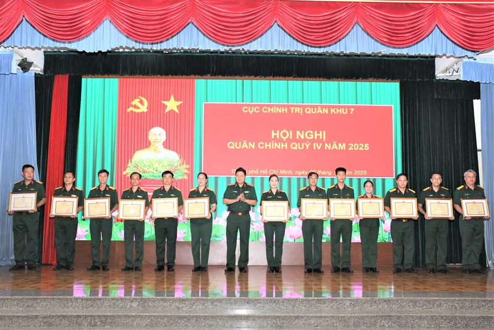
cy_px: 165
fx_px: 467
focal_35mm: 34
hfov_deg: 55.8
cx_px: 247
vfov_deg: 38.9
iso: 1000
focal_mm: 23
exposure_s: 1/100
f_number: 8
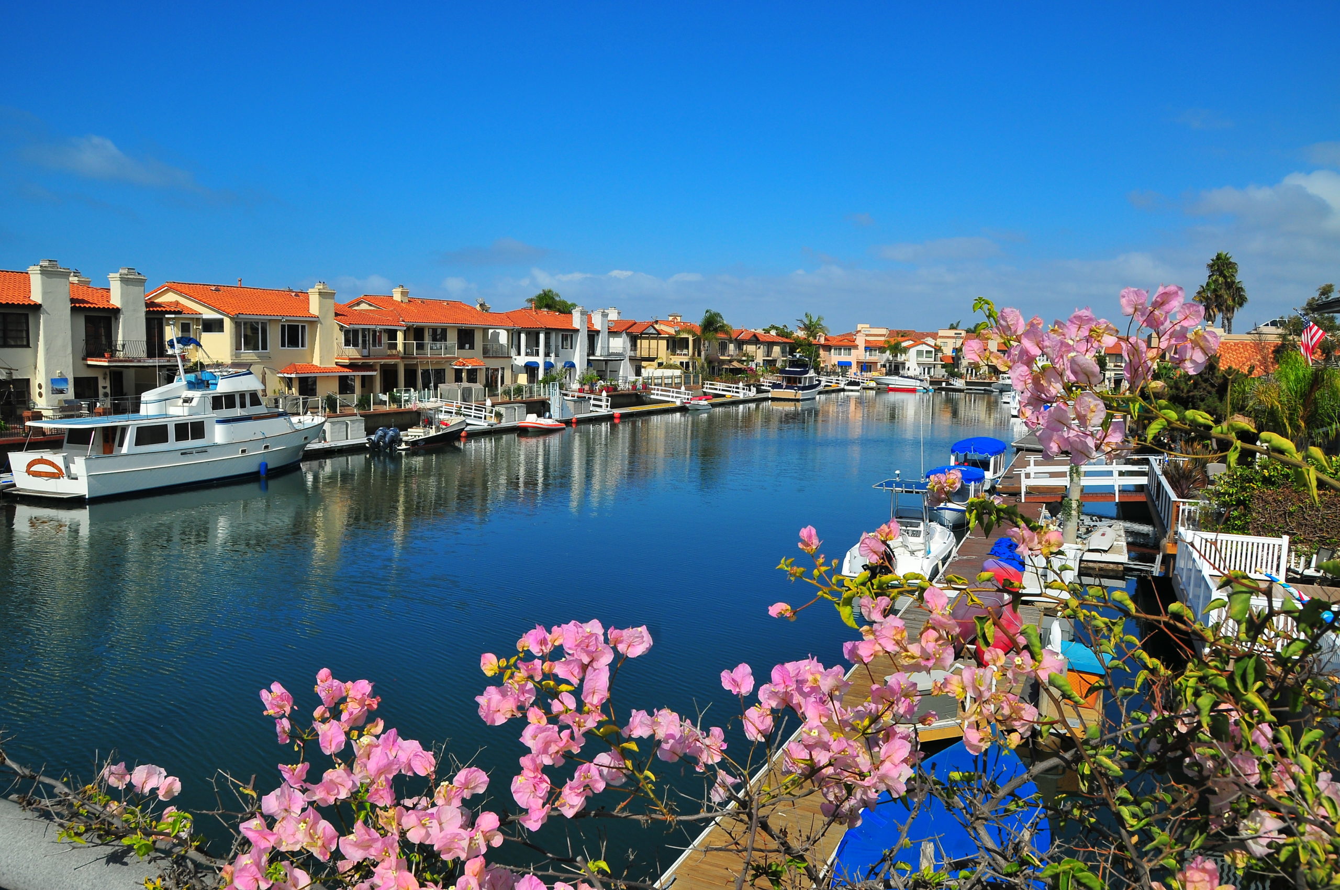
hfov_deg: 67.4
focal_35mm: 27
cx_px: 670
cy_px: 445
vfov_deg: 47.8
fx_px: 1004
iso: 200
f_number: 11
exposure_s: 1/500
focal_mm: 18
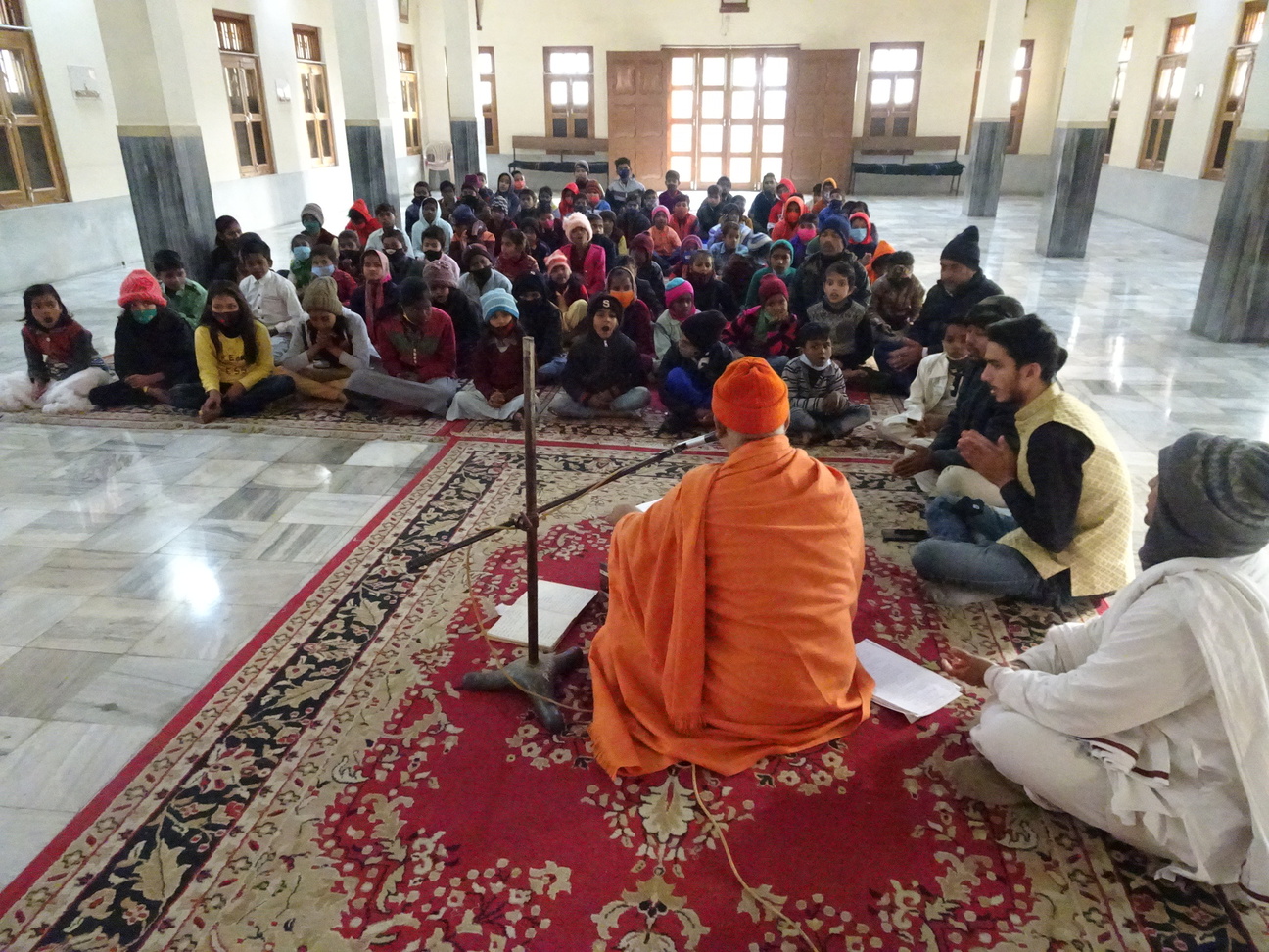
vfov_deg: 56.8
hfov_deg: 71.6
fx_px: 880
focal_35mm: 24
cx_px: 634
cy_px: 476
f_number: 3.5
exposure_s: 1/20
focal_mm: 4.1
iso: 3200
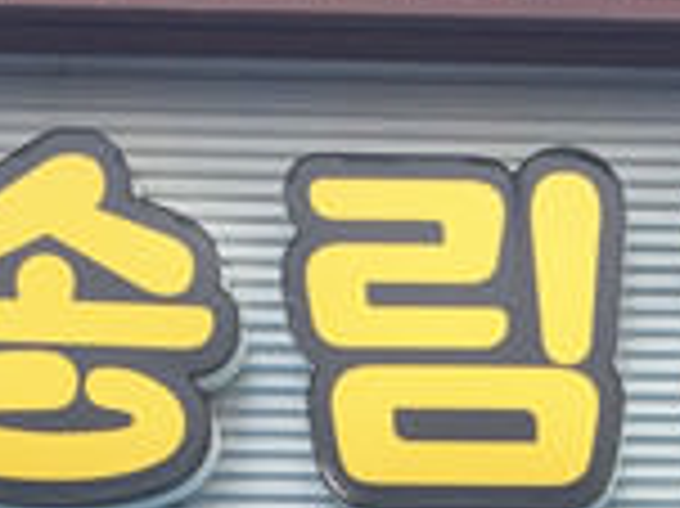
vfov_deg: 9.6
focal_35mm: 138
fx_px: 2709
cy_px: 1182
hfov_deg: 13.8
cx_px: 851
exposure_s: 1/482
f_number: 2.2
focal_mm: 4.15
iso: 32
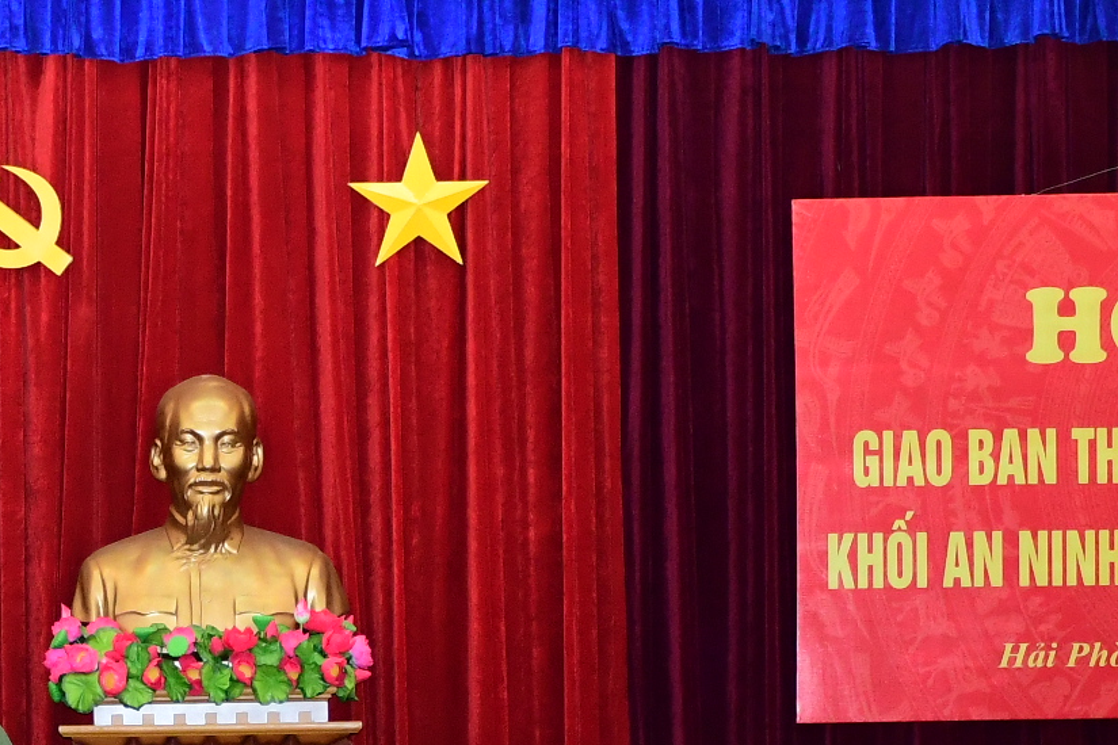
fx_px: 5031
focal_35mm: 162
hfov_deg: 12.6
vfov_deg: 8.5
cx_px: 220
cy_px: 629
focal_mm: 32
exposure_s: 1/200
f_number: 4
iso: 2000
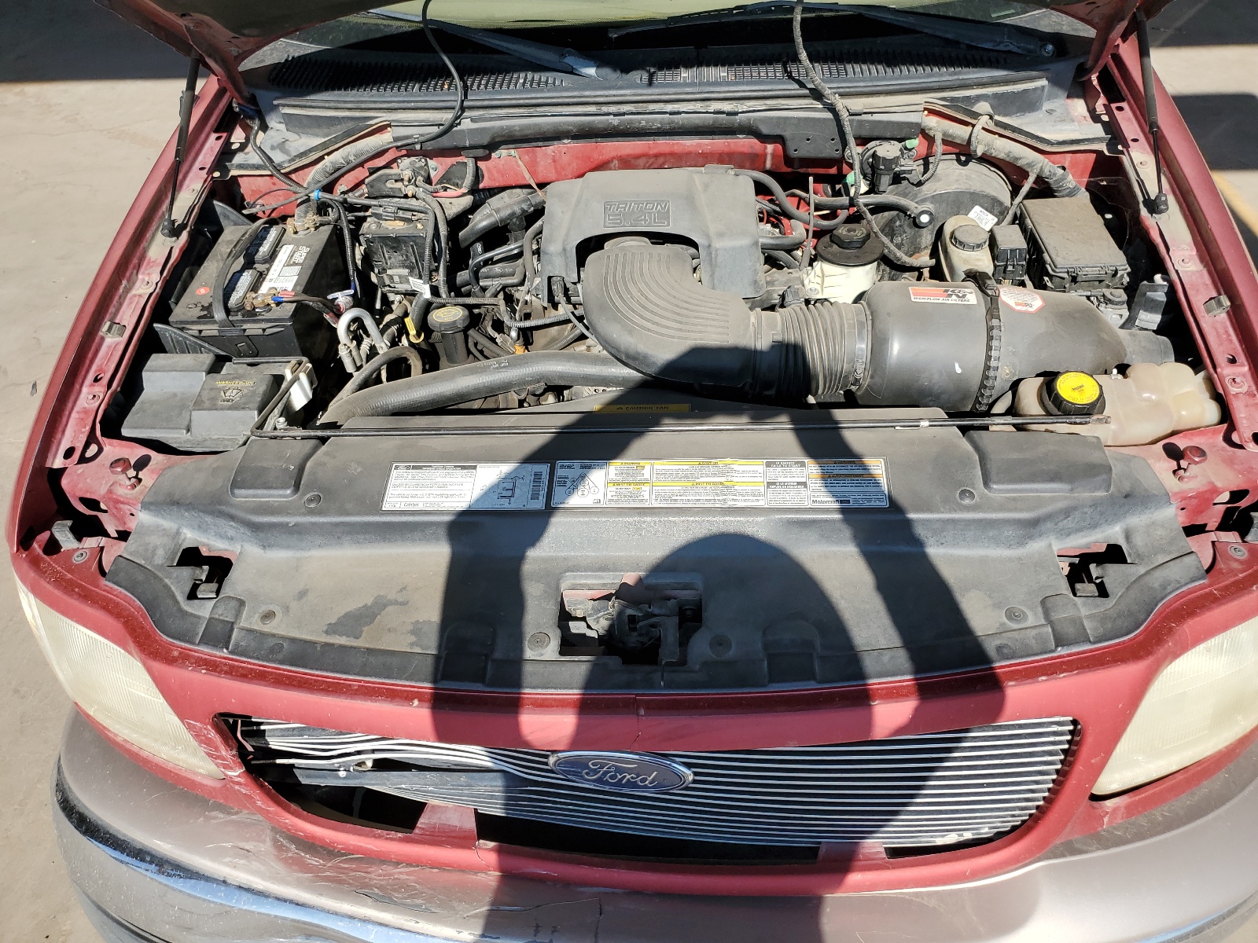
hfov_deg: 67.3
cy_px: 472
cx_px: 629
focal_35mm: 26
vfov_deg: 53.1
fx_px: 945
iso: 50
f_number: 1.5
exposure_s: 1/2500
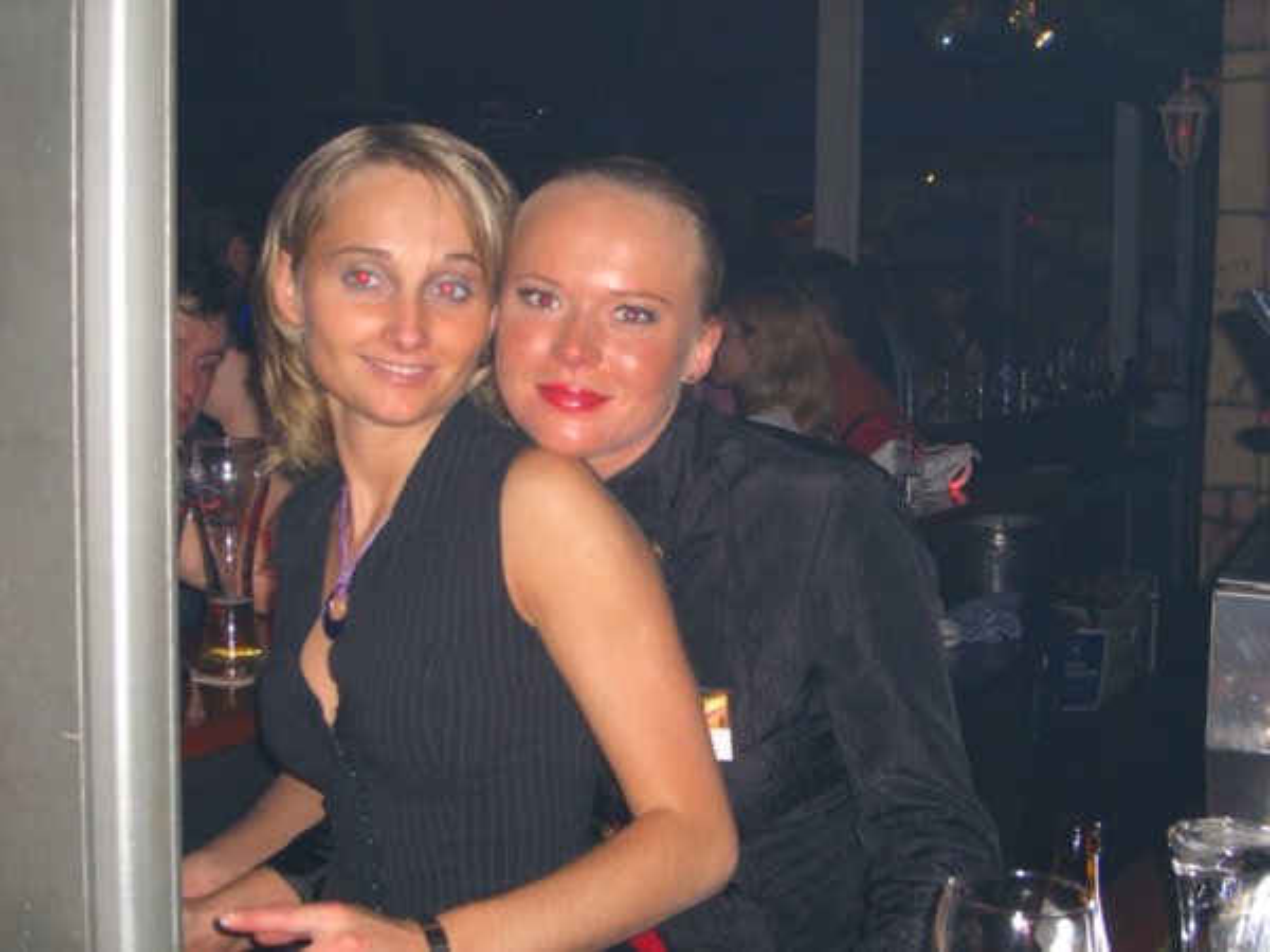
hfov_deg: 33.8
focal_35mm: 57
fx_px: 2091
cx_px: 635
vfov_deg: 25.7
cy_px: 476
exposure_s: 1/60
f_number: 3.6
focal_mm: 11.8
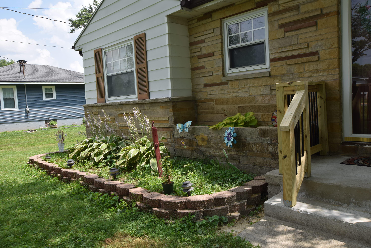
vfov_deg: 43.7
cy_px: 124
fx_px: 309
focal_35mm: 30
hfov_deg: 61.9
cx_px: 186
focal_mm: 20
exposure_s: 1/250
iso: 200
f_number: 8
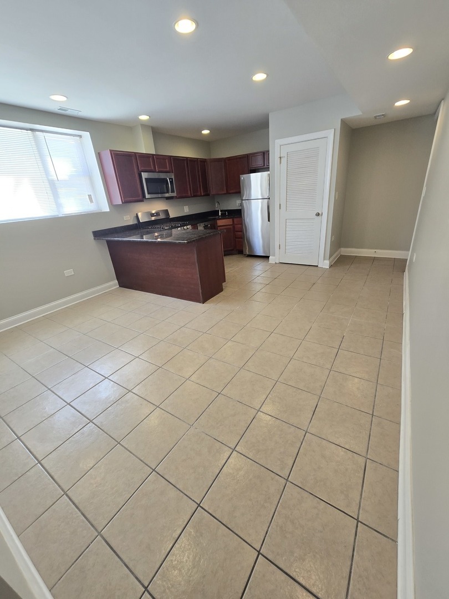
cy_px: 300
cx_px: 224
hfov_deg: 89.9
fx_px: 225
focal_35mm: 13
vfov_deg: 106.2
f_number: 2.2
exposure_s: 1/60
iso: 160
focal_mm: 2.2
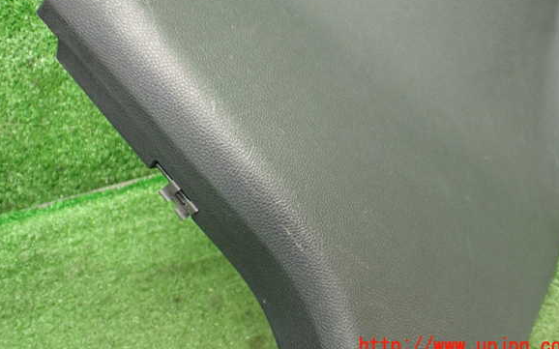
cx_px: 287
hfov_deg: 58.1
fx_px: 503
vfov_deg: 38.2
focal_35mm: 33
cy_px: 141
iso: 800
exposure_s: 1/50
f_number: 2.3
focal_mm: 5.4
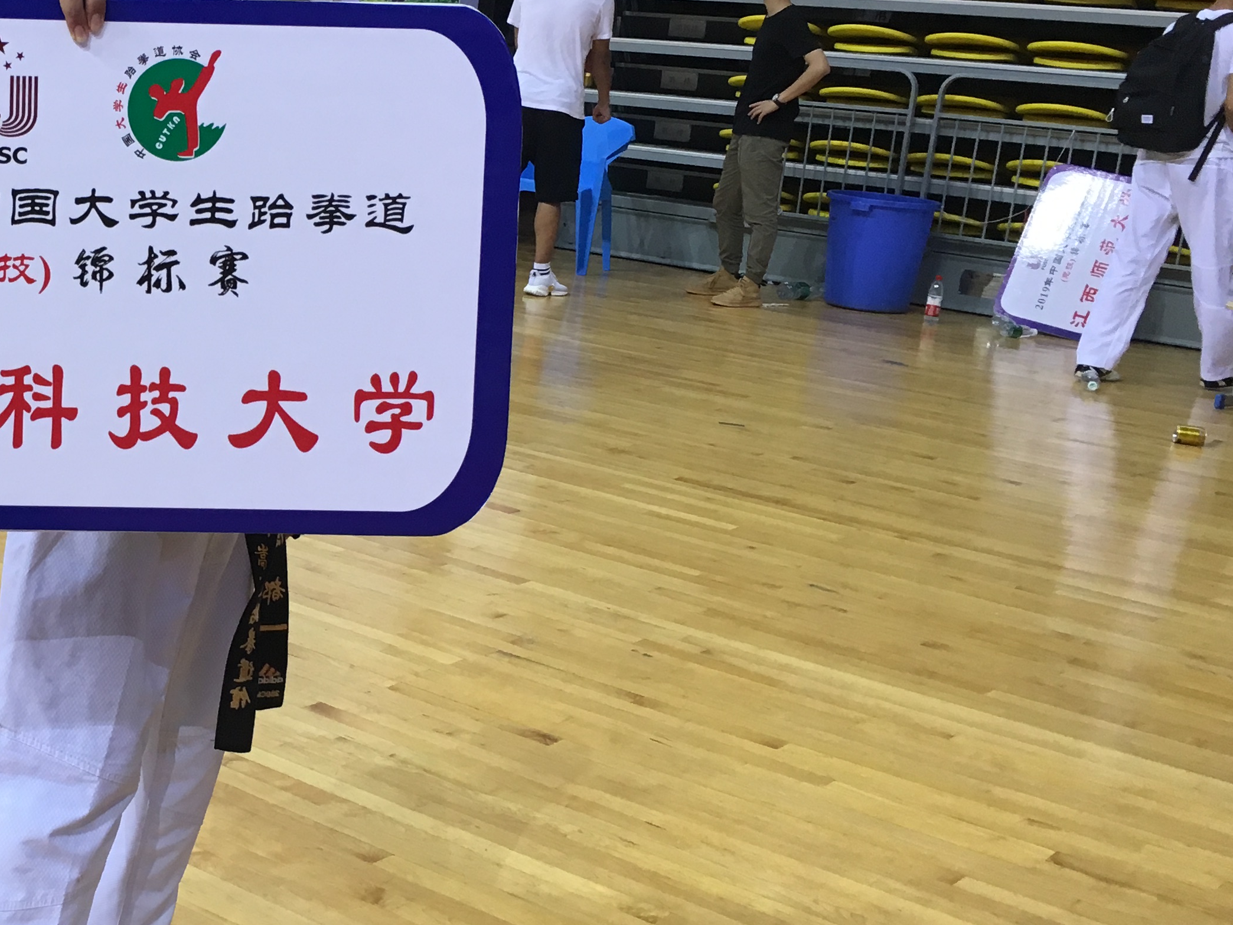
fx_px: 1995
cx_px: 83
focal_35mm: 56
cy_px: 384
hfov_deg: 32.3
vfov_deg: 26.1
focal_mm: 4.15
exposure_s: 1/33
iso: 50
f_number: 2.2
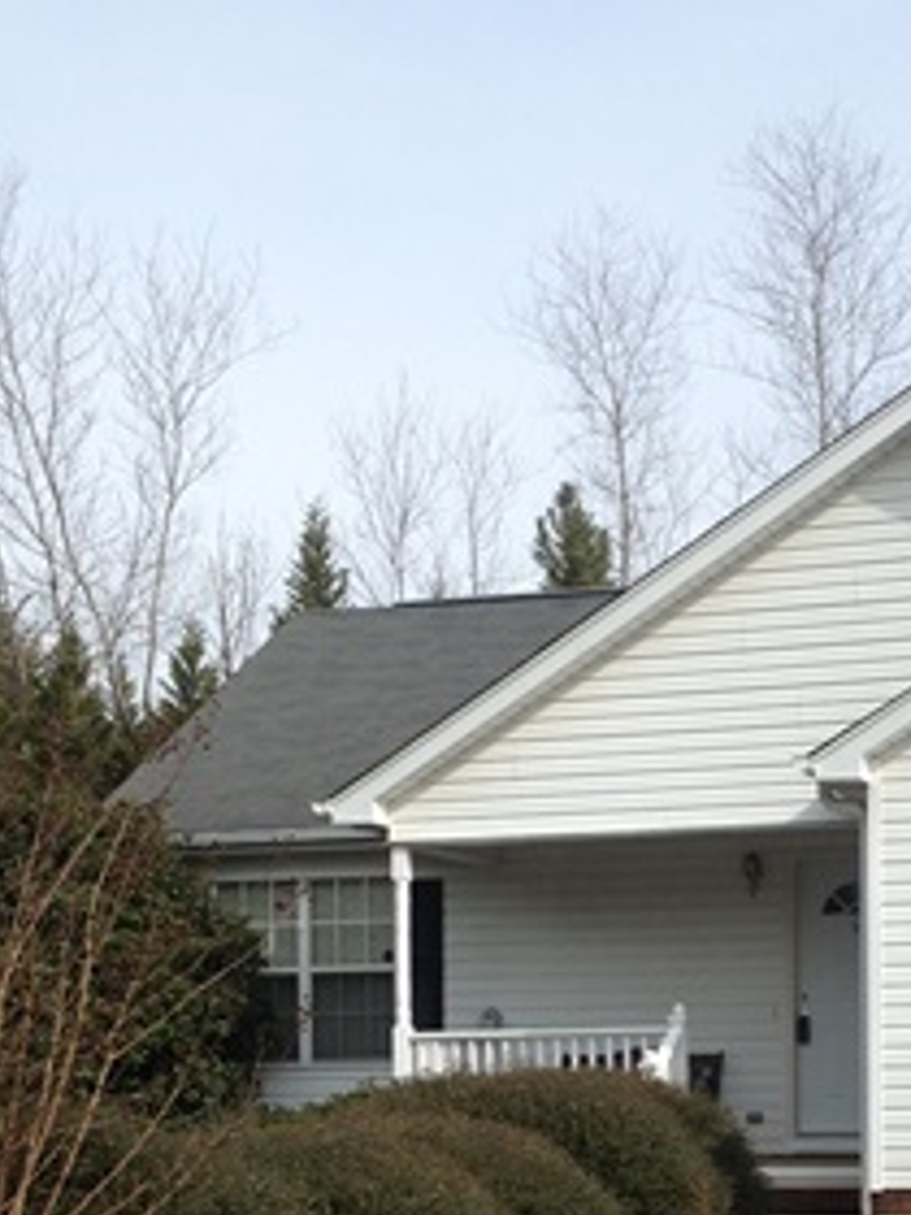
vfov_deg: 23.6
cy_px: 1146
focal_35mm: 80
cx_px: 711
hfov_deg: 18.3
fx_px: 2807
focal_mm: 4.28
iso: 50
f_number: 2.4
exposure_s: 1/1346
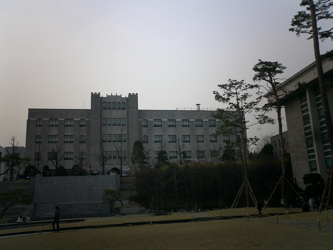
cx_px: 166
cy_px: 125
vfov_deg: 38.7
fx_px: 356
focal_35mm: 37
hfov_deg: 50.1
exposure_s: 1/500
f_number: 3.5
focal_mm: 5.6
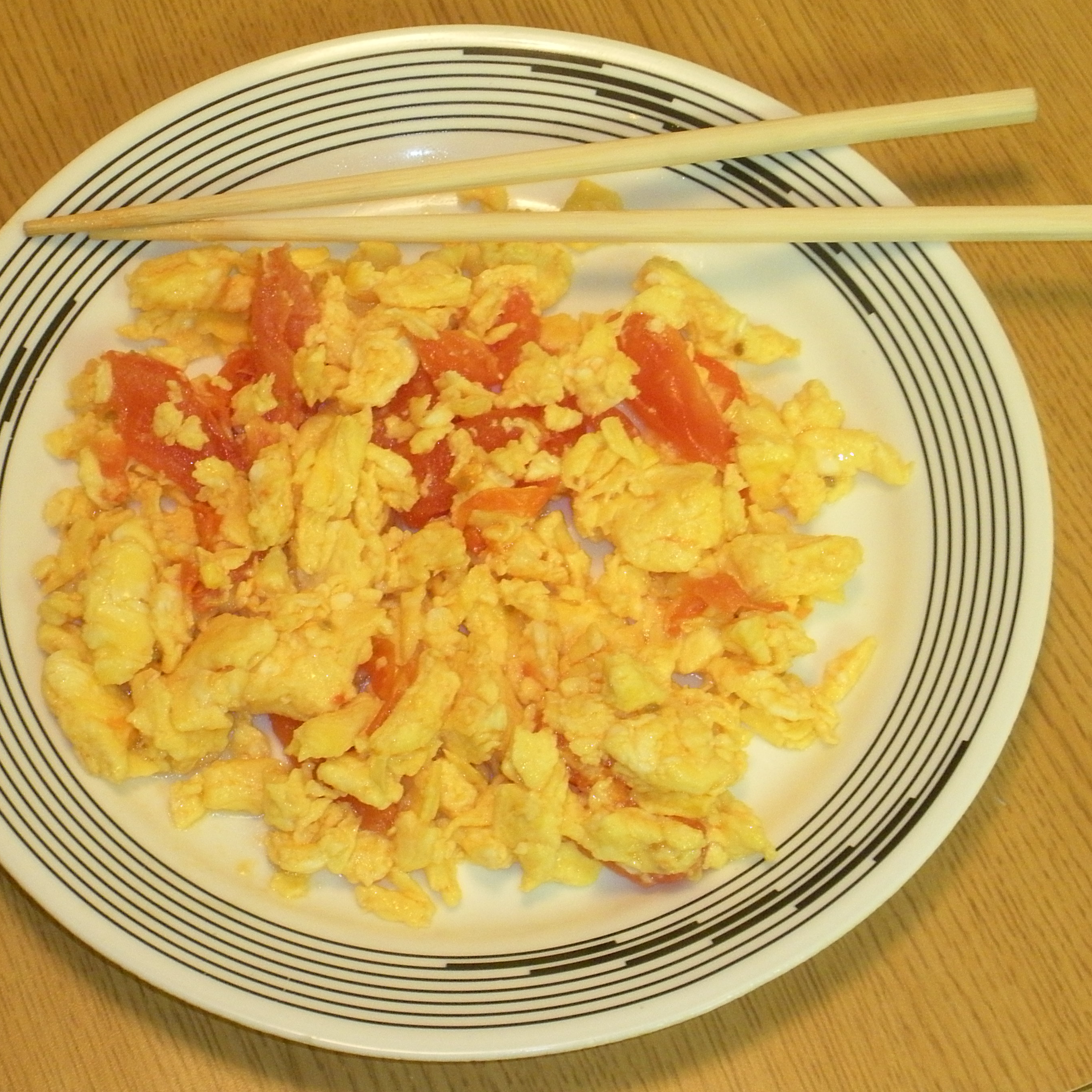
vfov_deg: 22.8
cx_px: 494
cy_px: 547
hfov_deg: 22.8
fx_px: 2712
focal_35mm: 76
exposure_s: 1/13.8
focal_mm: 11.2
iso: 400
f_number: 4.6
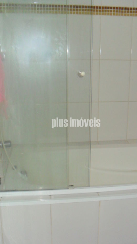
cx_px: 76
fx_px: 252
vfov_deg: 51.6
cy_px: 123
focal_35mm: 39
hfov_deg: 30.4
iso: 200
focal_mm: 6.3
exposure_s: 1/45
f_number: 3
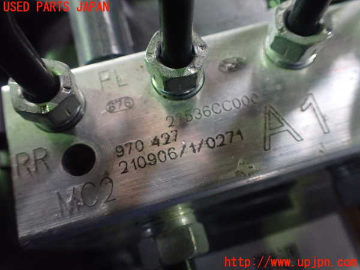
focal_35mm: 30
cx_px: 180
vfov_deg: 46.8
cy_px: 135
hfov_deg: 60.0
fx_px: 312
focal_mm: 5.4
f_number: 2.3
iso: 800
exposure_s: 1/100
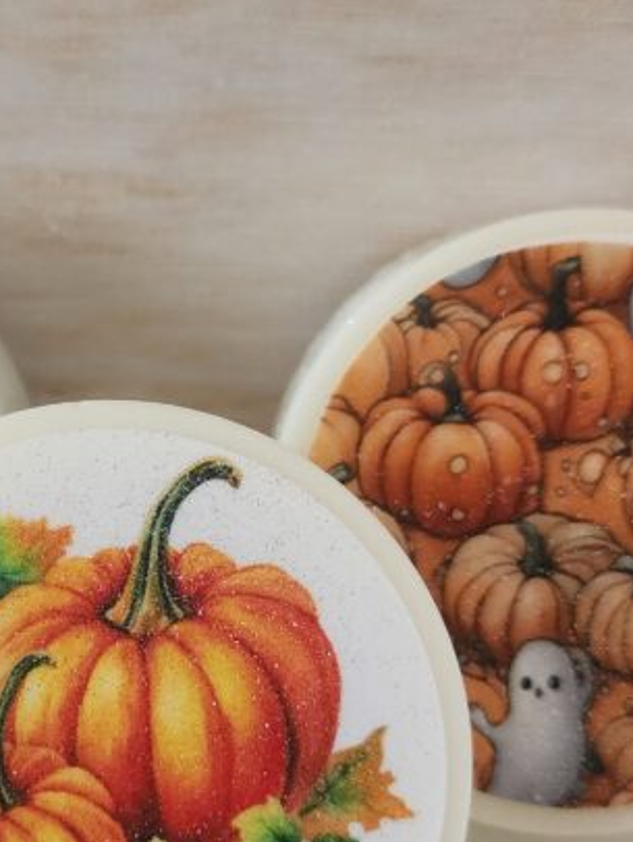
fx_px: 1413
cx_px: 145
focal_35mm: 58
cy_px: 556
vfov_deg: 33.0
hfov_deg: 24.9
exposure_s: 1/60
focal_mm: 6.4
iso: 800
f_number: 1.8
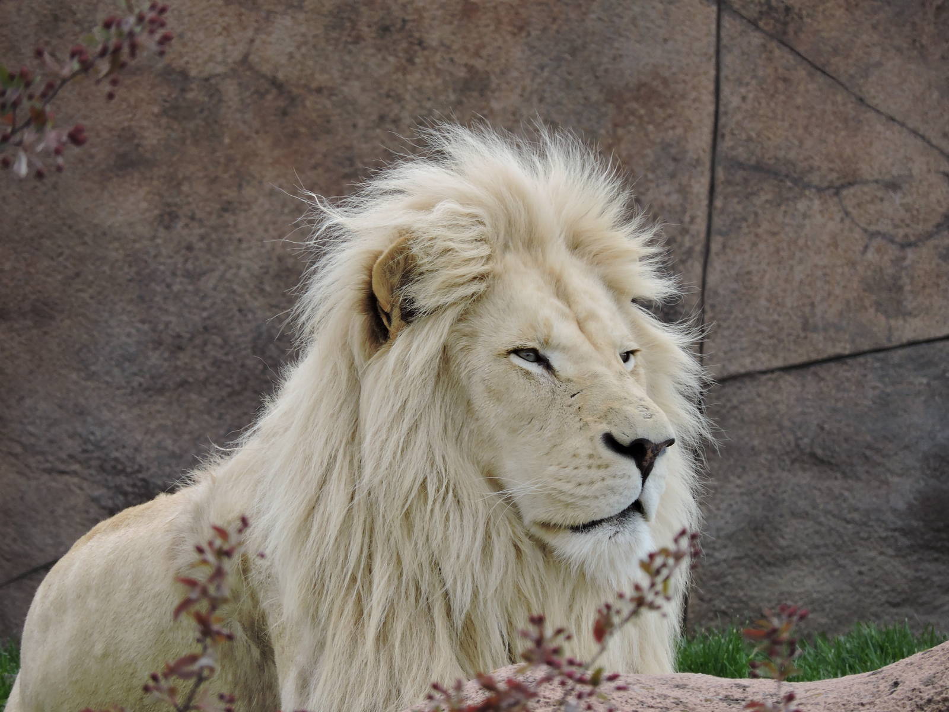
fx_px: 19191
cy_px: 356
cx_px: 474
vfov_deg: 2.1
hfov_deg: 2.8
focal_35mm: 700
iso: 140
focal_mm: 124.9
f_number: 5
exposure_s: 1/400
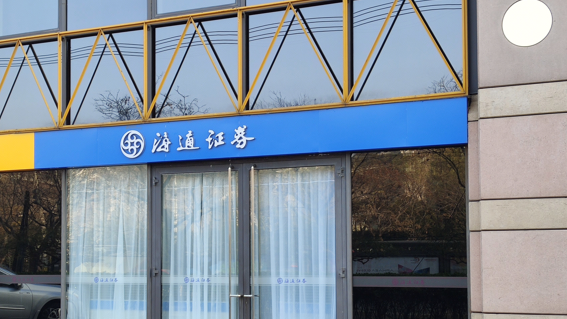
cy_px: 212
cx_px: 240
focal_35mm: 58
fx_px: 872
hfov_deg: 35.9
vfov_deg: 20.7
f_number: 1.75
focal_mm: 4.75
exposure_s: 1/166
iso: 112
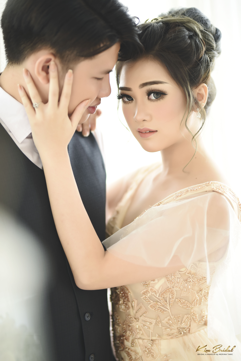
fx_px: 853
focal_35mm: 85
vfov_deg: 23.9
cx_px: 120
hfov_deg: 16.1
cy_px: 180
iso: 1250
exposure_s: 1/200
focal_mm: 85
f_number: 1.4
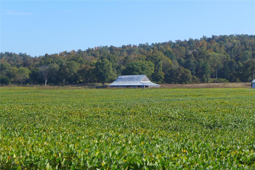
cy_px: 85
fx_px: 637
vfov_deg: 15.2
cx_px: 128
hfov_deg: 22.6
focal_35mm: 90
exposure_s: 1/1000
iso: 80
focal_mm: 17.7
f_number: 2.8
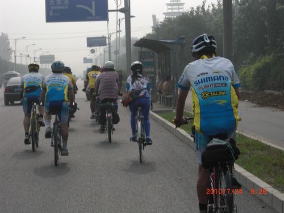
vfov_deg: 13.7
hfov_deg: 18.2
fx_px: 886
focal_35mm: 108
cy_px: 106
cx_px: 142
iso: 50
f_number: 5.3
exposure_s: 1/320
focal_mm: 18.9
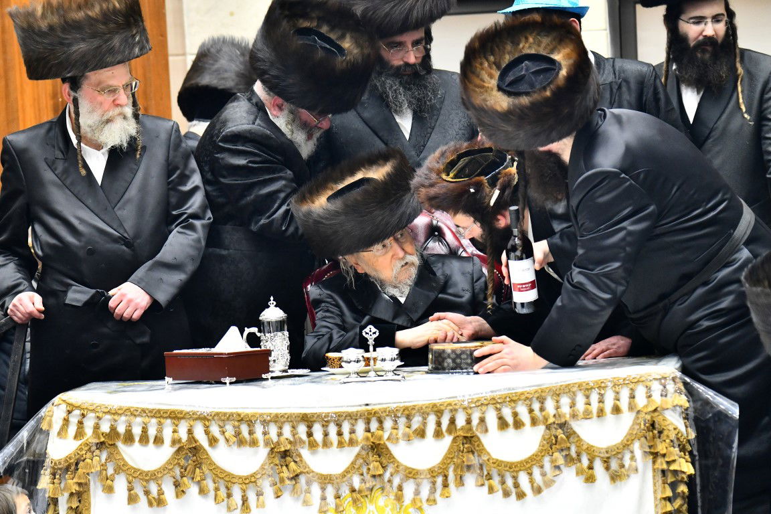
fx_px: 5568
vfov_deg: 5.3
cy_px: 257
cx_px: 386
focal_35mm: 260
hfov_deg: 7.9
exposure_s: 1/100
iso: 3200
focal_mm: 260
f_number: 5.6
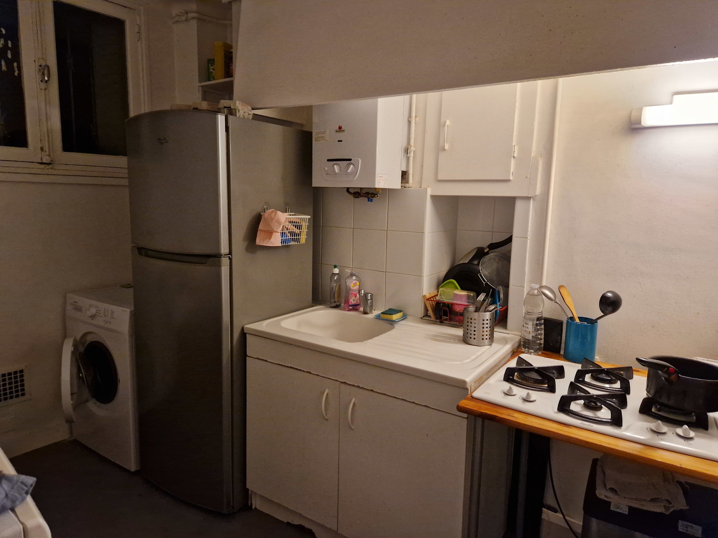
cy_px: 269
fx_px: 477
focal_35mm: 23
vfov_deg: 58.9
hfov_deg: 73.9
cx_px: 359
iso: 500
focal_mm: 5.4
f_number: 1.8
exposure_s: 1/100
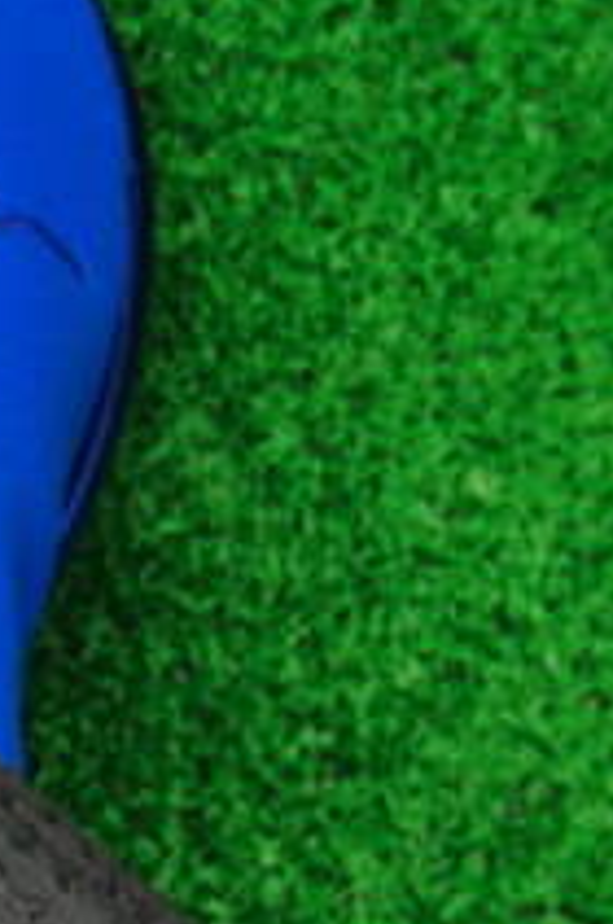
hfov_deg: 11.3
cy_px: 543
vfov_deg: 17.5
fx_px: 2998
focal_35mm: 117
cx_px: -280
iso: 400
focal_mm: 6.42
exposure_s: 1/30
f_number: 3.6
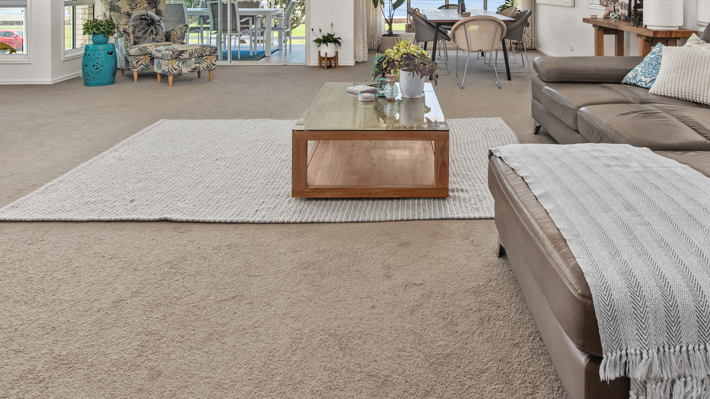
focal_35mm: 29
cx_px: 403
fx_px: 546
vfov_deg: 35.9
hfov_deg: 65.8
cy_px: -8
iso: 200
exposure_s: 1/8
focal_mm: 16
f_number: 8
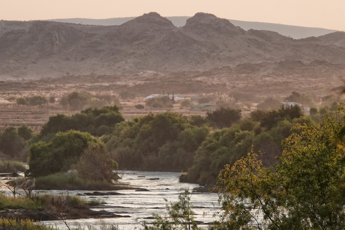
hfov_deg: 5.5
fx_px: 3564
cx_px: 170
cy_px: 127
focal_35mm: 372
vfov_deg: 3.7
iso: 400
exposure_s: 1/1000
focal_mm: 93.9
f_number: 5.6
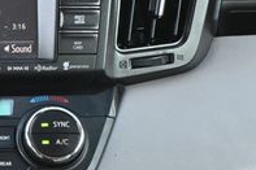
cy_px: 75
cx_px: -64
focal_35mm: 158
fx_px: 1126
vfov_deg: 8.6
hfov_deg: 12.6
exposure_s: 1/125
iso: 1600
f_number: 5
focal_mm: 32.5
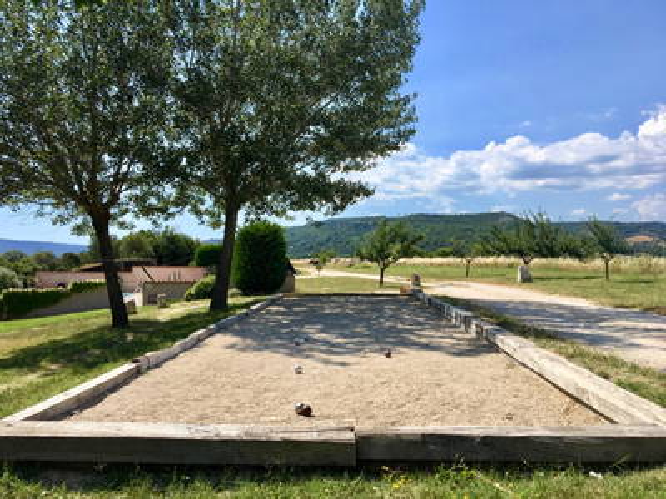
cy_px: 250
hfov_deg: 61.7
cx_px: 333
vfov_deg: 48.2
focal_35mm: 29
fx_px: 558
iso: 25
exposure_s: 1/1876
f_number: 2.2
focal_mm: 4.15
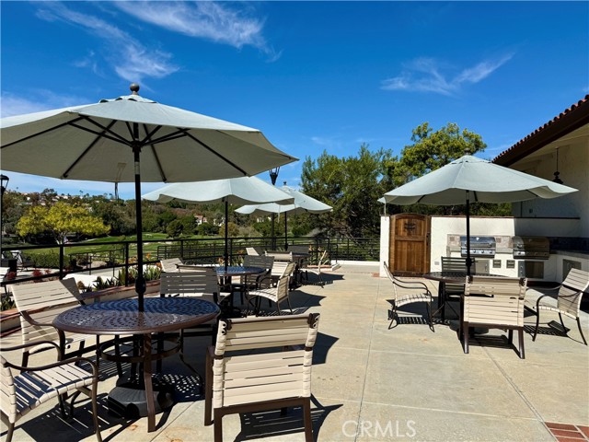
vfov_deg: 56.8
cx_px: 294
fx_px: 408
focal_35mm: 24
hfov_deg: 71.6
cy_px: 221
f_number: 1.78
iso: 80
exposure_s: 1/7353
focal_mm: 6.76
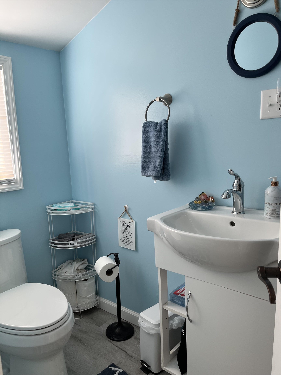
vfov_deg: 67.3
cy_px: 188
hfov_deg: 53.1
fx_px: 281
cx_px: 140
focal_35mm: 26
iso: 50
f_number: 1.6
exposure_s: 1/121
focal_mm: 5.1
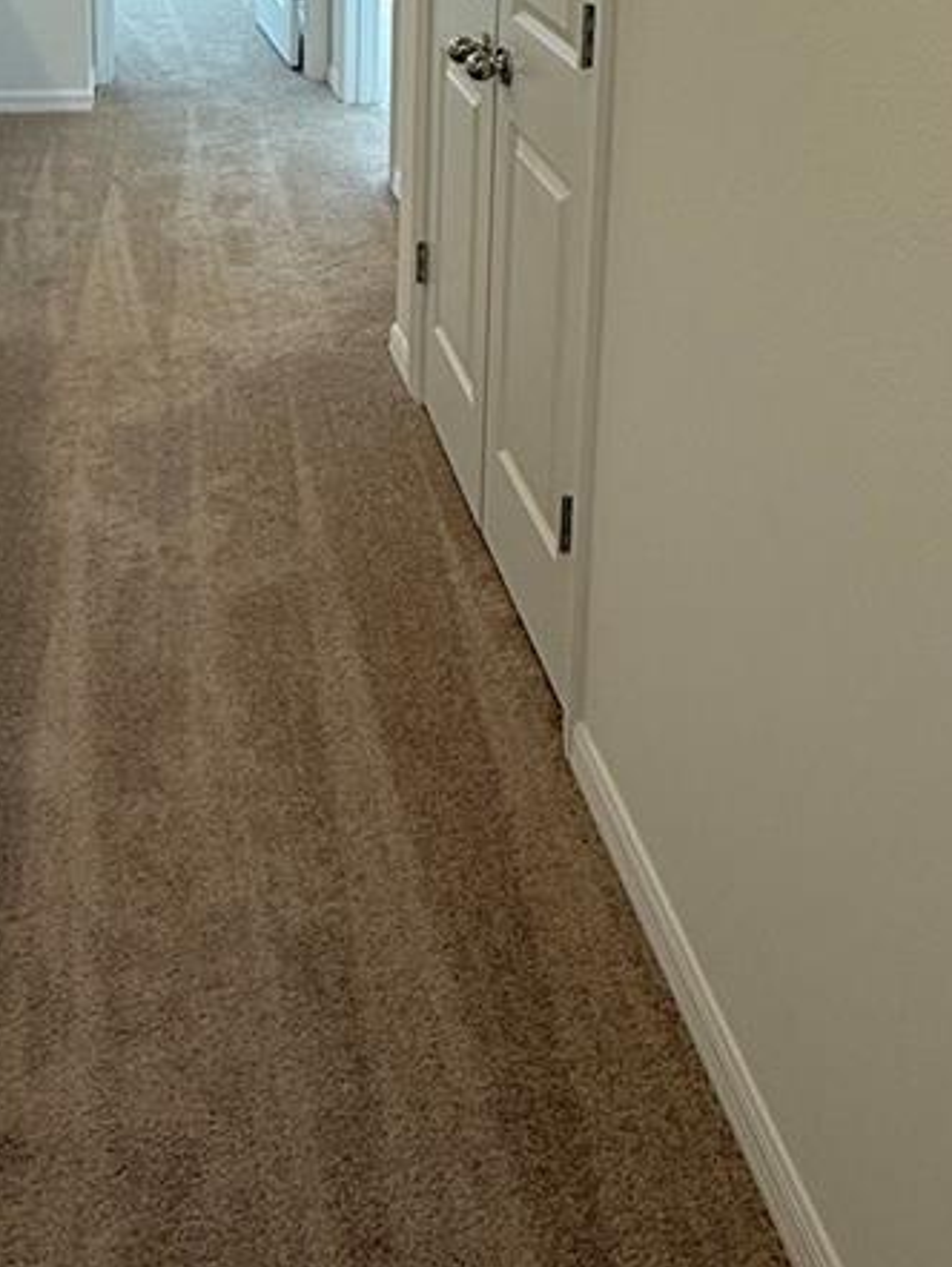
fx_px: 1392
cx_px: 120
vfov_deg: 40.8
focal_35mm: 38
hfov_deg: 35.8
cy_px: -80
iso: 80
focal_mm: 2.22
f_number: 2.2
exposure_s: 1/120
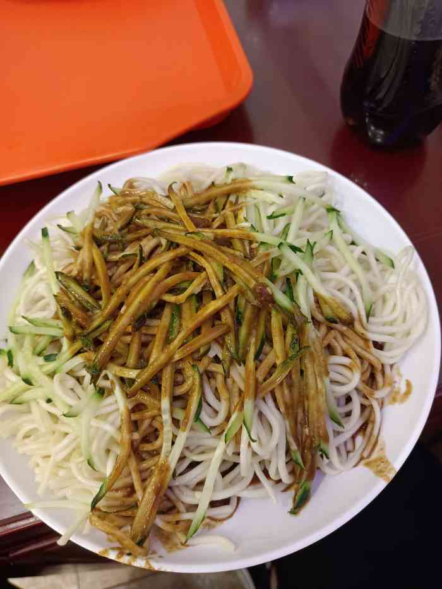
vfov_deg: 69.4
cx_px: 221
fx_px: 426
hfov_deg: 54.9
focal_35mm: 25
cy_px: 294
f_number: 1.79
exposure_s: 1/50
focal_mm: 4.71
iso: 1366
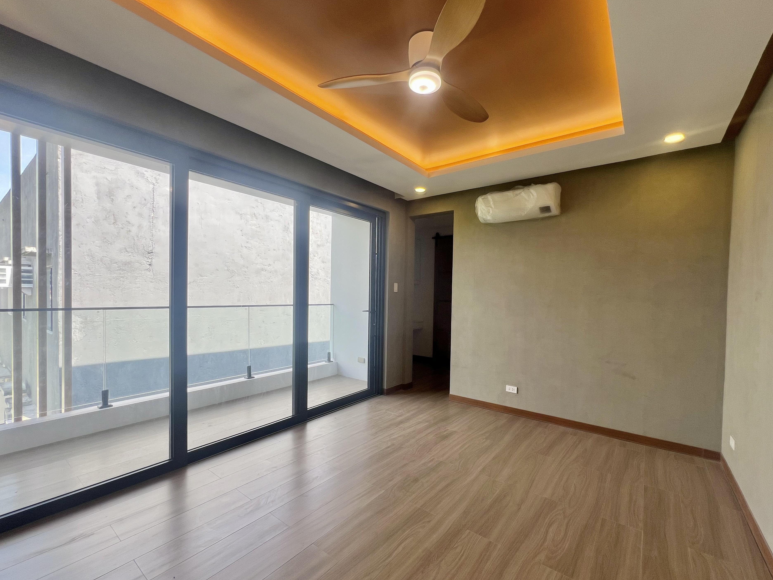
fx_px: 313
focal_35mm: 14
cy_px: 300
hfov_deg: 102.0
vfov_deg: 85.6
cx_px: 403
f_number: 1.8
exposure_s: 1/212
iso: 32
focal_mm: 1.57
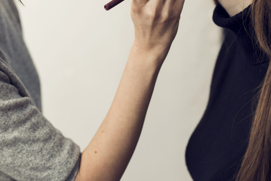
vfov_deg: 11.9
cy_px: 66
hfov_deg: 17.7
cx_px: 95
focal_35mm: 115
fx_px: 866
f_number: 2.8
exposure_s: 1/80
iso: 320
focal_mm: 85
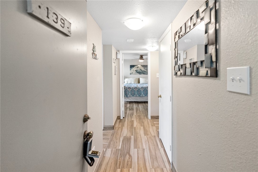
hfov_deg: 96.7
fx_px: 115
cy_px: 86
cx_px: 129
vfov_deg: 73.8
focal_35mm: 16
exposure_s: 1/160
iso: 1250
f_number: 3.2
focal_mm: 16
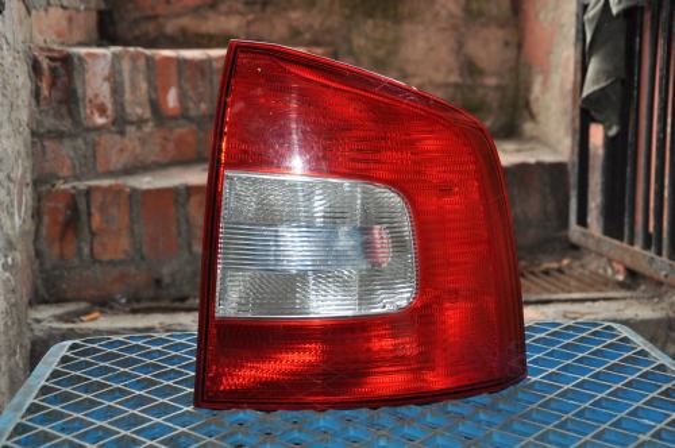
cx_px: 338
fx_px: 983
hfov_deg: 37.9
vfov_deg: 25.7
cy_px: 224
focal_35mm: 52
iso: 800
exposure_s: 1/60
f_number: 4.5
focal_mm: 35
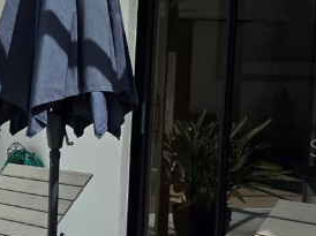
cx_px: -172
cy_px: 147
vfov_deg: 17.1
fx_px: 784
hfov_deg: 19.5
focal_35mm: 86
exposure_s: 1/2635
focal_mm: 6.3
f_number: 1.7
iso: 80
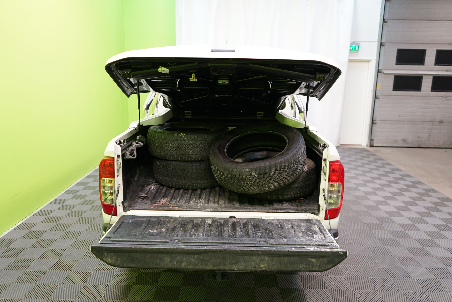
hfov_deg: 65.5
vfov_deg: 46.4
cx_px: 226
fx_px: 352
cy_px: 151
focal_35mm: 28
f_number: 3.5
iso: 320
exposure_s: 1/30
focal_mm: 28
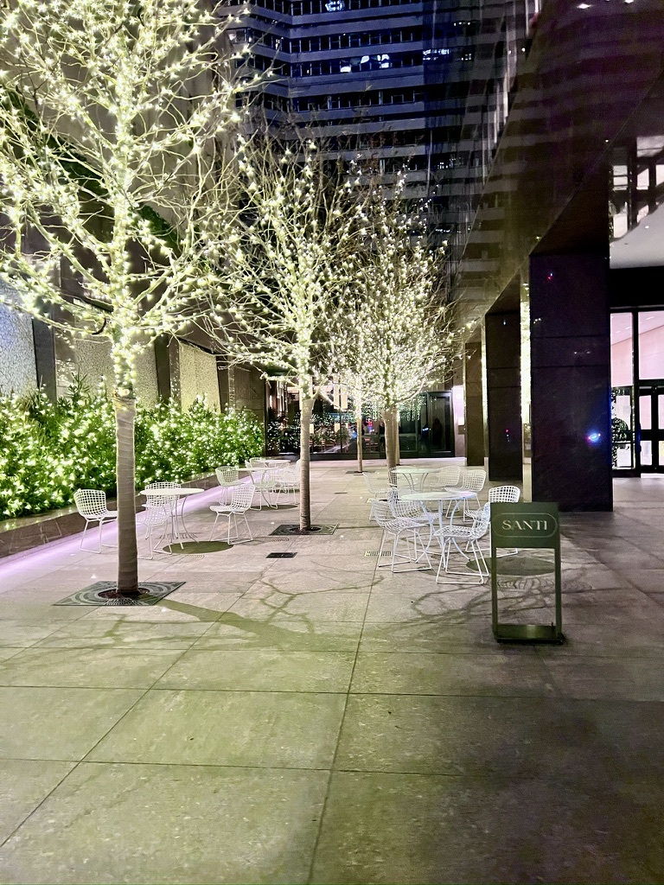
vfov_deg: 67.3
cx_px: 332
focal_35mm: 26
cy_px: 442
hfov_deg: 53.1
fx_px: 665
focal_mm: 5.7
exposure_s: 1/40
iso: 500
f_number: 1.5
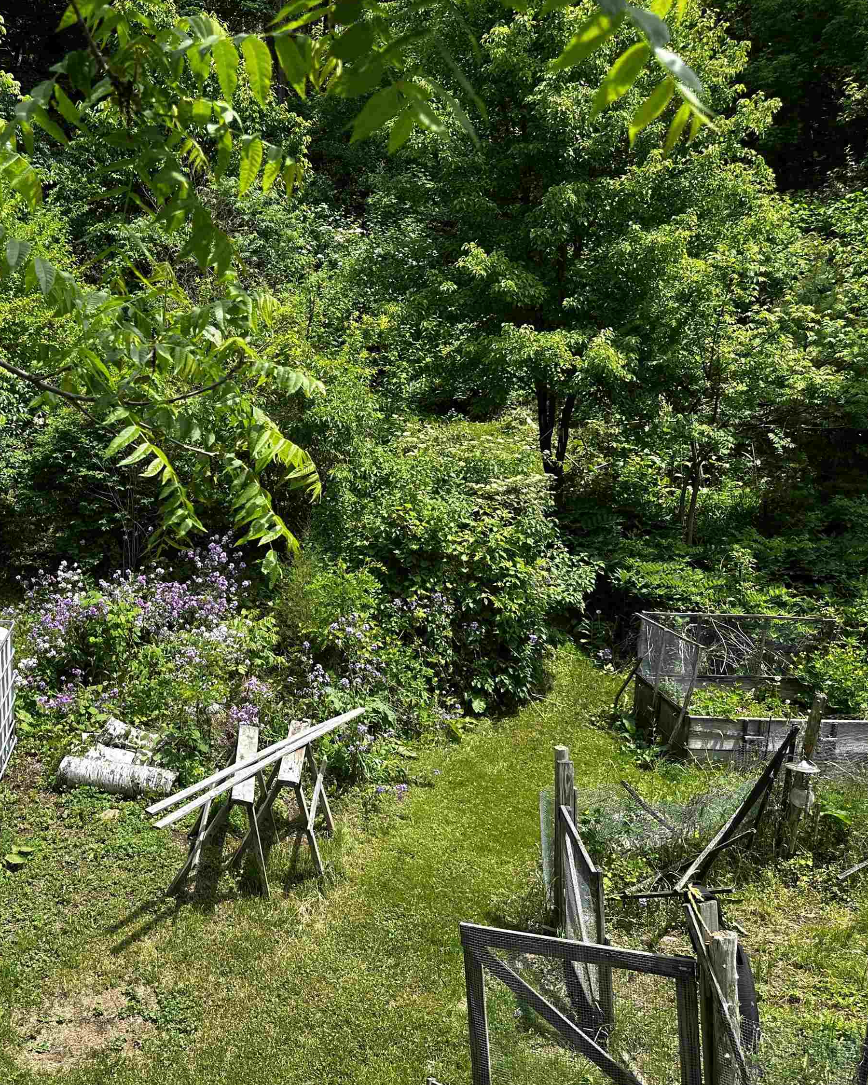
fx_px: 1028
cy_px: 536
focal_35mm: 32
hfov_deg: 44.4
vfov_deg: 55.7
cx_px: 226
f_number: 1.78
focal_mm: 6.86
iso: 80
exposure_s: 1/1639
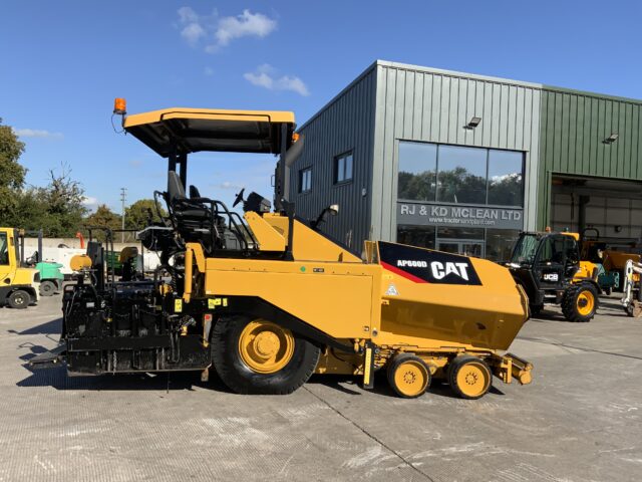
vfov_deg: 48.2
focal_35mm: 29
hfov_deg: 61.7
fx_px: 538
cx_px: 321
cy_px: 241
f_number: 1.8
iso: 16
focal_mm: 3
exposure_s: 1/2058
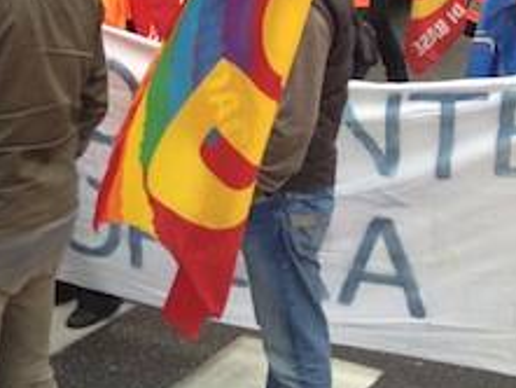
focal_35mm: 95
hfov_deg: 20.4
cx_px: 114
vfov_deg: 14.9
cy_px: -122
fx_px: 1417
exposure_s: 1/326
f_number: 2.4
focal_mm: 4.28
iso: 50
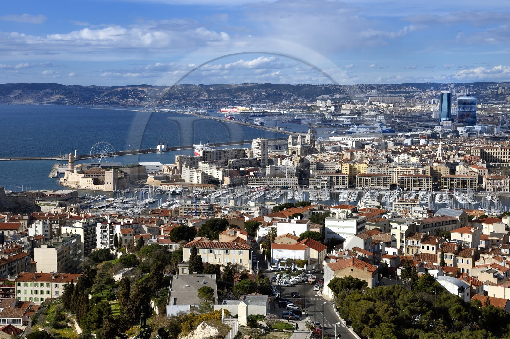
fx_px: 821
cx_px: 255
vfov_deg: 23.3
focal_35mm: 58
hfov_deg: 34.5
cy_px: 170
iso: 200
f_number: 13
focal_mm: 58
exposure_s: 1/320
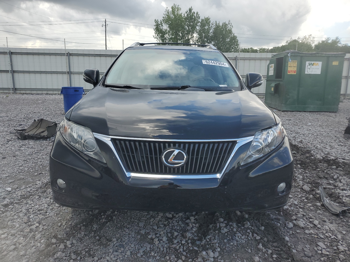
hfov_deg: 67.3
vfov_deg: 53.1
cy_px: 131
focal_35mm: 26
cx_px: 175
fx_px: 263
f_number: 1.5
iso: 50
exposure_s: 1/1111
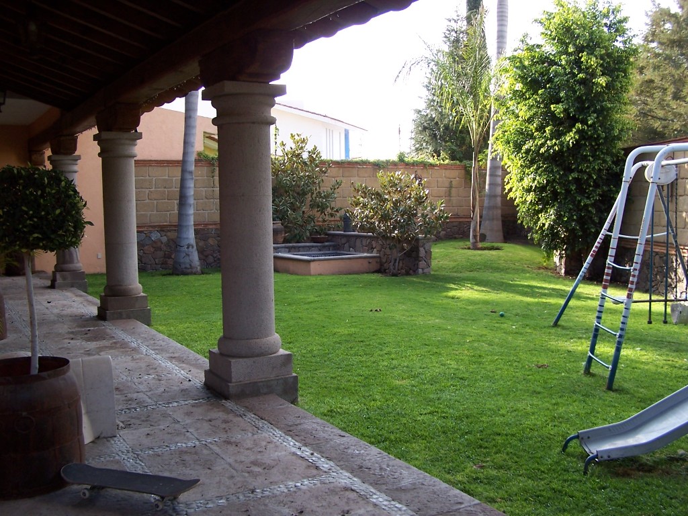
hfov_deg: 49.0
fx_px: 755
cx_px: 344
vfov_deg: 37.7
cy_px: 258
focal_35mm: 38
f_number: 2.8
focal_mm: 6.3
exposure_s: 1/180
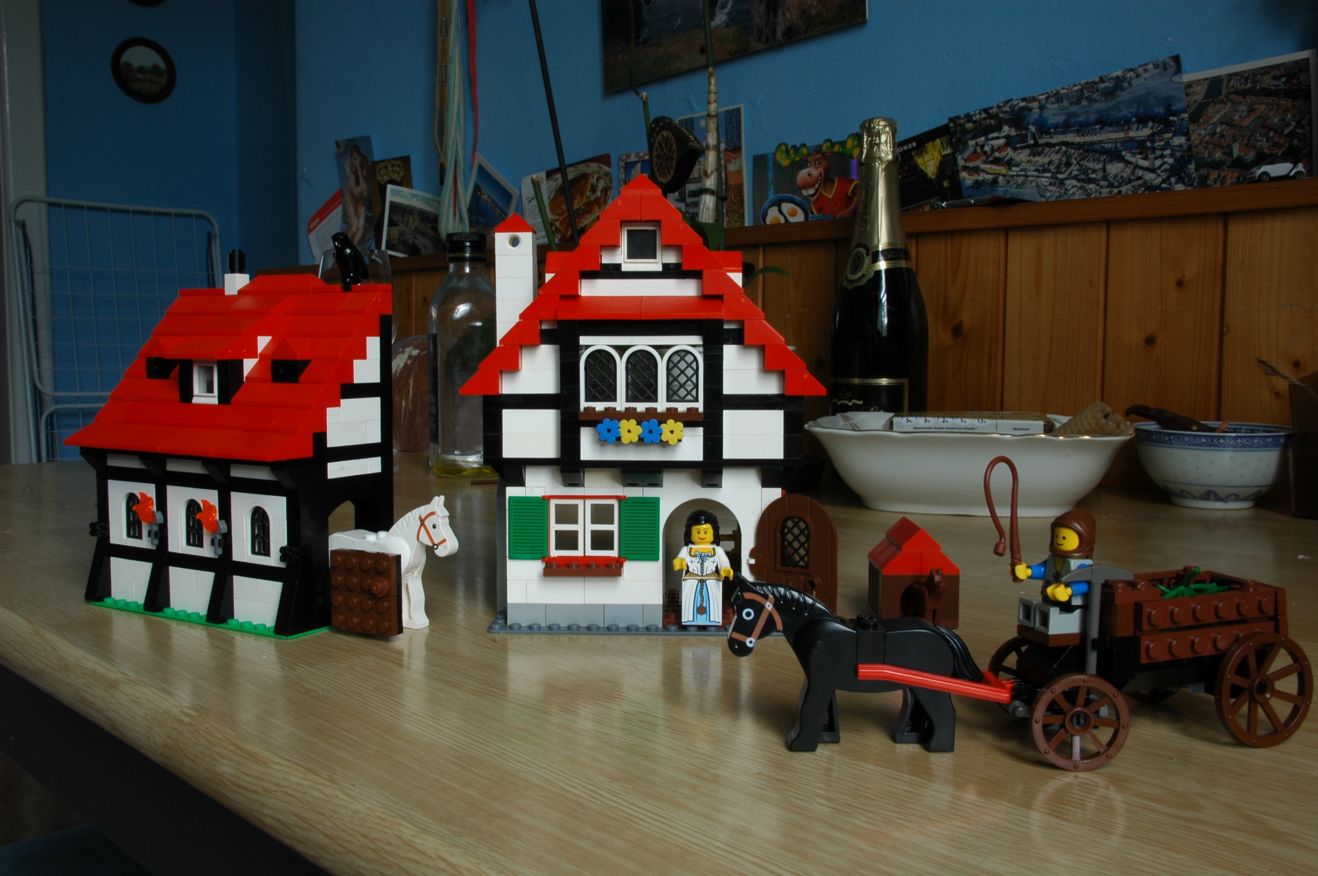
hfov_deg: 57.3
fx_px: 1207
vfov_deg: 39.9
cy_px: 438
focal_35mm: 33
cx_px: 659
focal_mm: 22
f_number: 25
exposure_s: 1/2
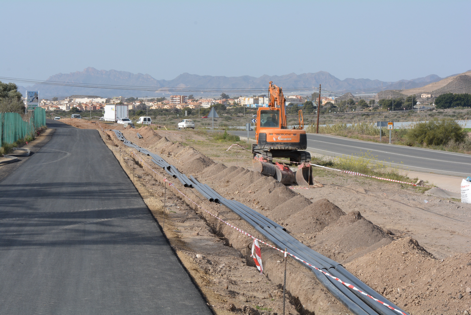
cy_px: 158
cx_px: 236
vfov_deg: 16.6
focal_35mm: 82
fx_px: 1080
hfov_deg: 24.6
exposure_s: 1/200
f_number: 16
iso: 400
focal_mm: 55
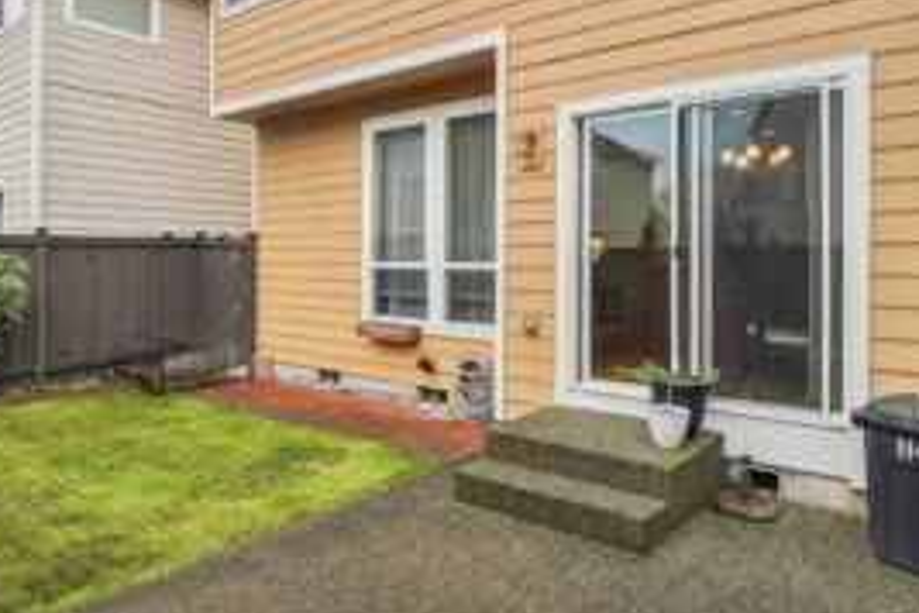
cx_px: 416
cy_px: 274
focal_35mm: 24
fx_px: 613
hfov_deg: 73.6
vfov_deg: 53.0
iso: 1600
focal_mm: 16
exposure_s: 1/500
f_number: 8
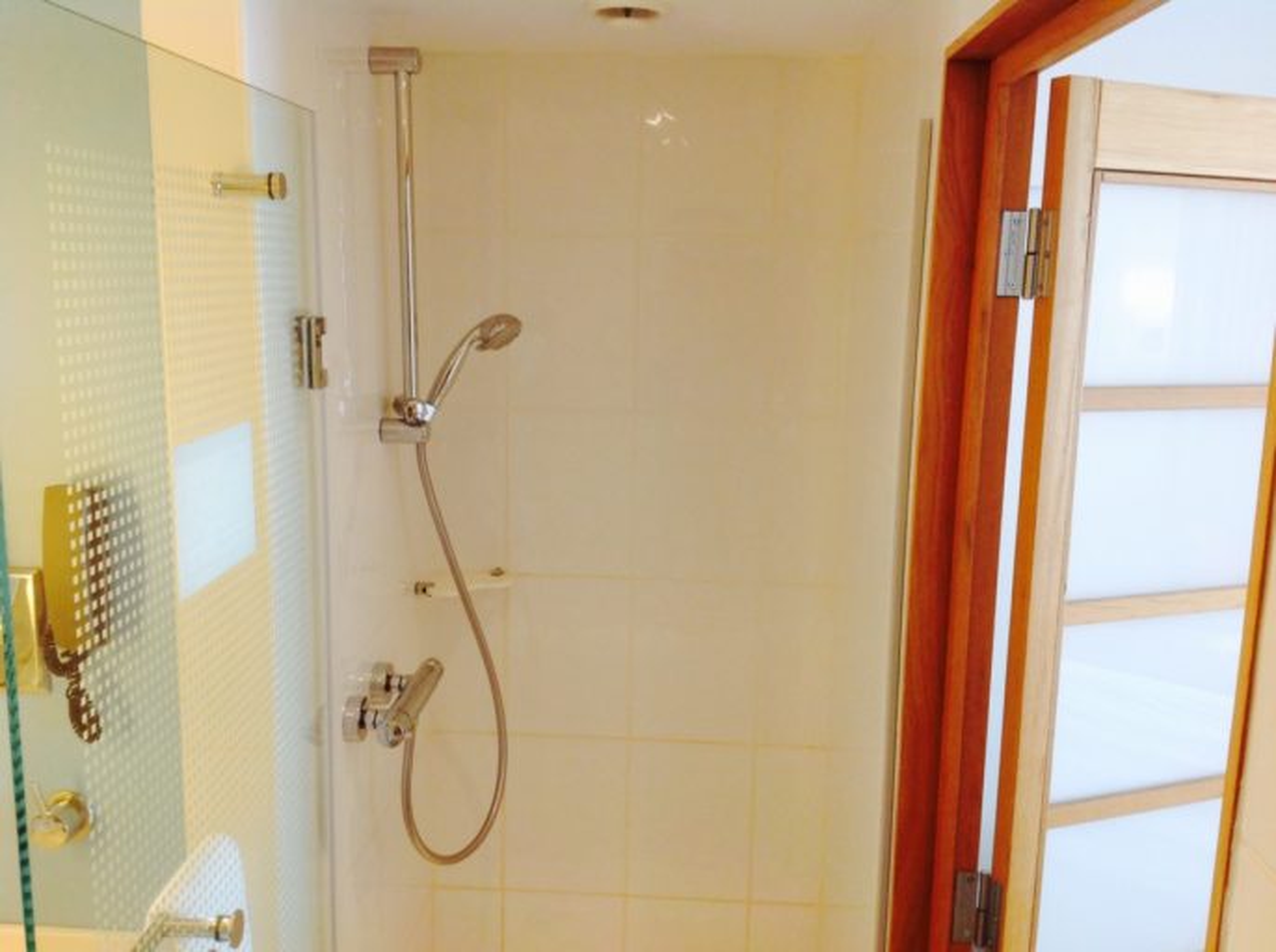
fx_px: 1288
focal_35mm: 35
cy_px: 476
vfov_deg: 40.6
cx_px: 638
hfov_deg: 52.7
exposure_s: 1/60
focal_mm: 4.28
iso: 64
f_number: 2.4
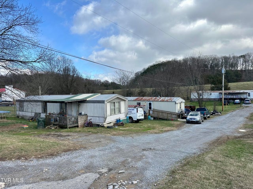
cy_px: 94
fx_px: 175
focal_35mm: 24
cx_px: 126
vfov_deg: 56.8
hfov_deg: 71.6
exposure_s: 1/2469
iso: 80
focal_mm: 6.86
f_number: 1.78
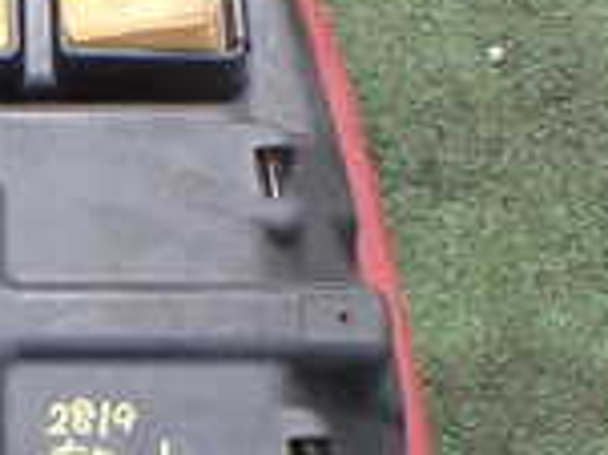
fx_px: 2088
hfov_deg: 16.1
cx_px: -56
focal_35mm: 119
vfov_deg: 12.2
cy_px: 491
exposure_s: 1/320
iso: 100
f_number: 3.2
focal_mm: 5.4
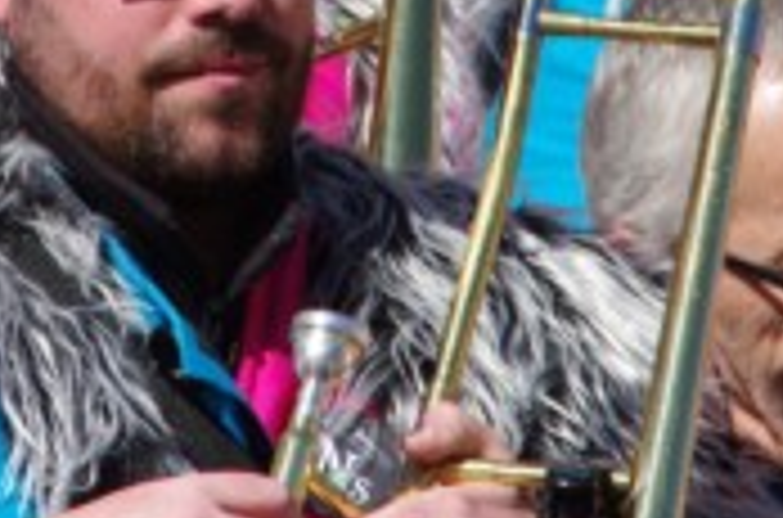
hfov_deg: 2.4
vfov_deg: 1.6
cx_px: 207
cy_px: -65
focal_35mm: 864
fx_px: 18741
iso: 200
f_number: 11
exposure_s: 1/320
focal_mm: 200
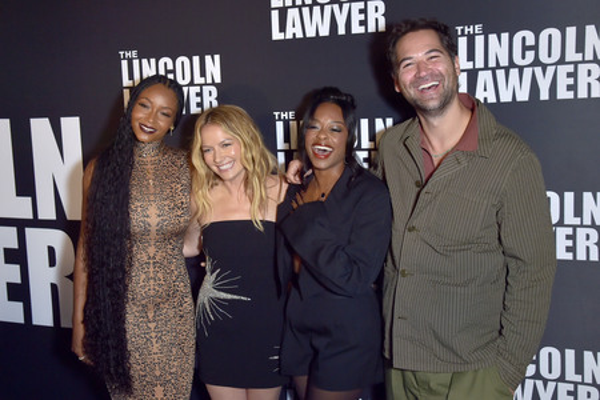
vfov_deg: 37.9
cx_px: 300
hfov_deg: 54.4
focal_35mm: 35
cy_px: 200
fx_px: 583
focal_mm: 35
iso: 800
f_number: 6.3
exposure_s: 1/200
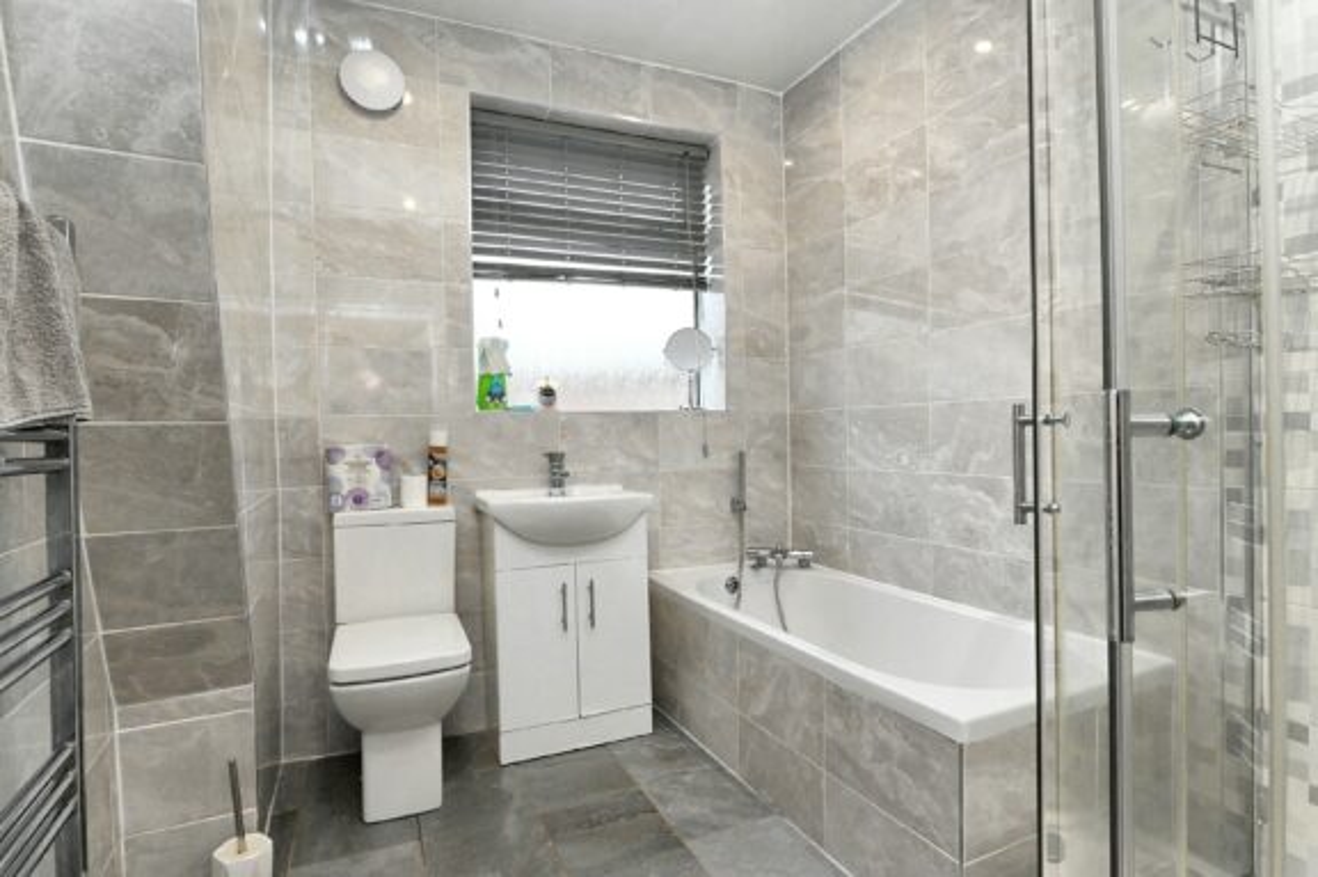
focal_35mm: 18
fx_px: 658
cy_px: 438
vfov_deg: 67.3
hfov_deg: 90.1
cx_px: 659
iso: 4000
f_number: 10
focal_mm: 18
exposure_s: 1/100
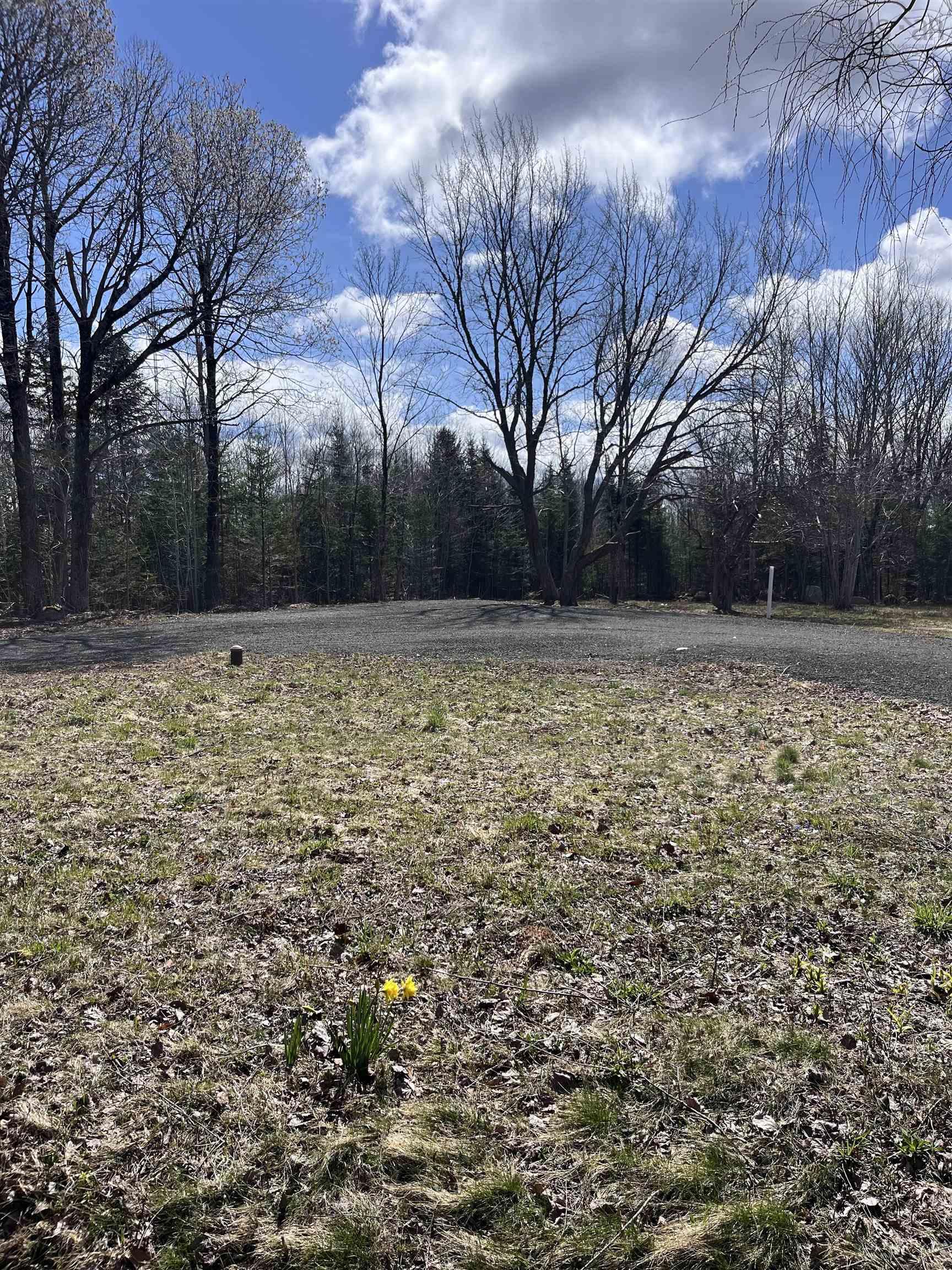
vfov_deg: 67.3
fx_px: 953
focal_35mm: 26
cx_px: 476
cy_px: 635
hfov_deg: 53.1
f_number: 1.6
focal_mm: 5.1
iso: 50
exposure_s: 1/5319
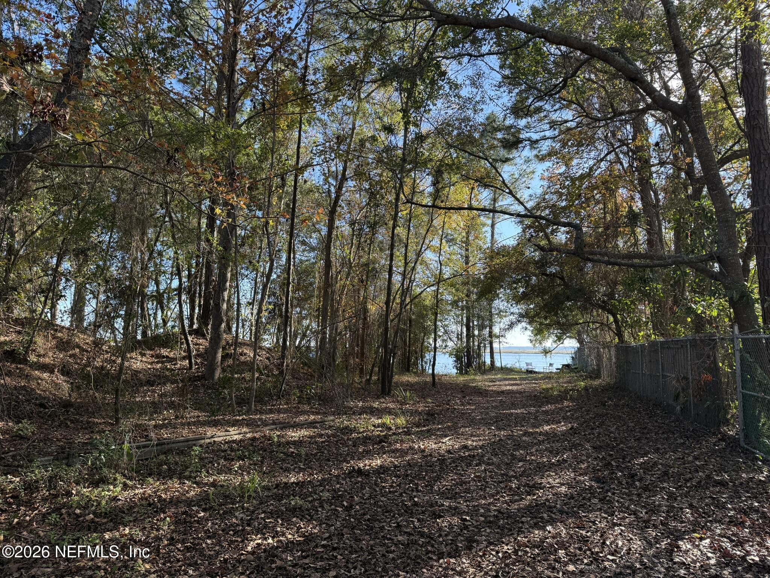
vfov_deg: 56.8
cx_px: 385
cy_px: 289
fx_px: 534
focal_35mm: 24
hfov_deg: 71.6
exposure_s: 1/637
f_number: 1.78
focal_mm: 6.76
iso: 100
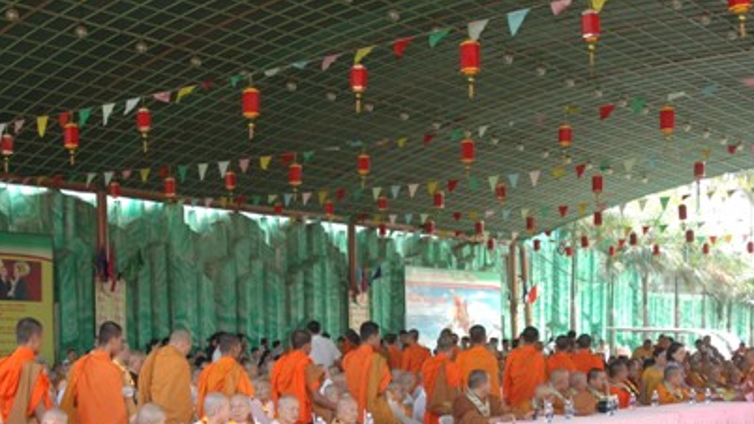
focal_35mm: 60
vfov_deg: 19.8
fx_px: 1199
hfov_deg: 34.6
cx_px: 259
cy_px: 355
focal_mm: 24
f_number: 5
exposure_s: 1/60
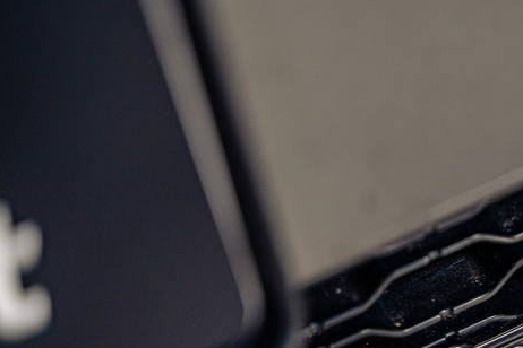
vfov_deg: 8.2
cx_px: 575
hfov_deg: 12.2
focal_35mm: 166
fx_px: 2411
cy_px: 305
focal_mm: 75
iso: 250
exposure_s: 1/160
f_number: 2.8
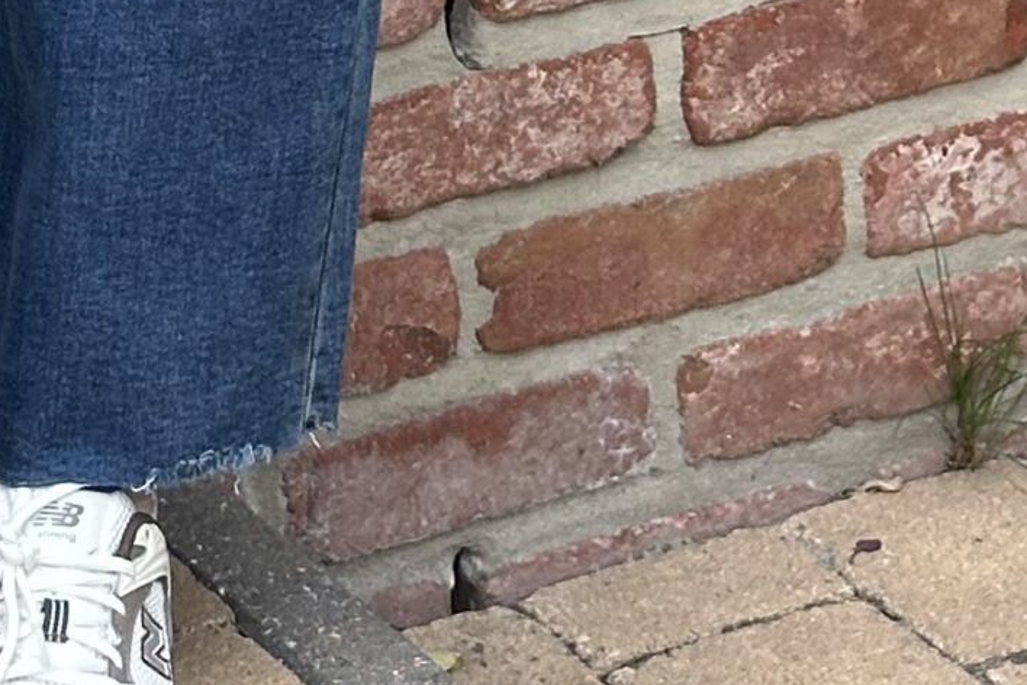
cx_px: -99
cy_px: -1013
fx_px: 5791
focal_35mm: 203
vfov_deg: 6.4
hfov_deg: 10.0
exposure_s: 1/414
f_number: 1.78
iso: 64
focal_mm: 6.86
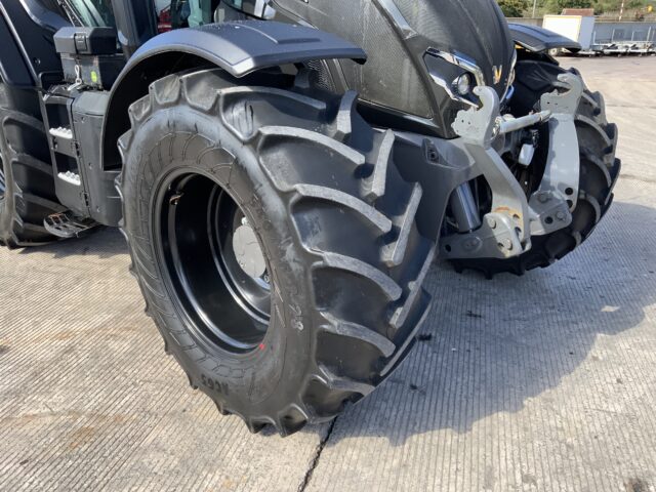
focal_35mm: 29
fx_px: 550
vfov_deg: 48.2
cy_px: 246
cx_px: 328
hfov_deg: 61.7
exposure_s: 1/422
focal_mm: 3
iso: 16
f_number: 1.8
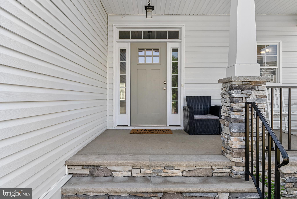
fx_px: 202
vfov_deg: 52.3
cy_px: 100
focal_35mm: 24
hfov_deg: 72.6
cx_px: 148
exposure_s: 1/40
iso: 100
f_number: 8
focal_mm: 24.5
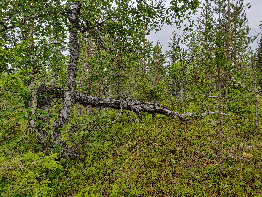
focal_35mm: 26
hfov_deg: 67.3
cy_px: 97
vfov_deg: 53.1
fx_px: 197
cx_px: 136
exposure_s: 1/233
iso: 100
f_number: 1.7
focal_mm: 4.25
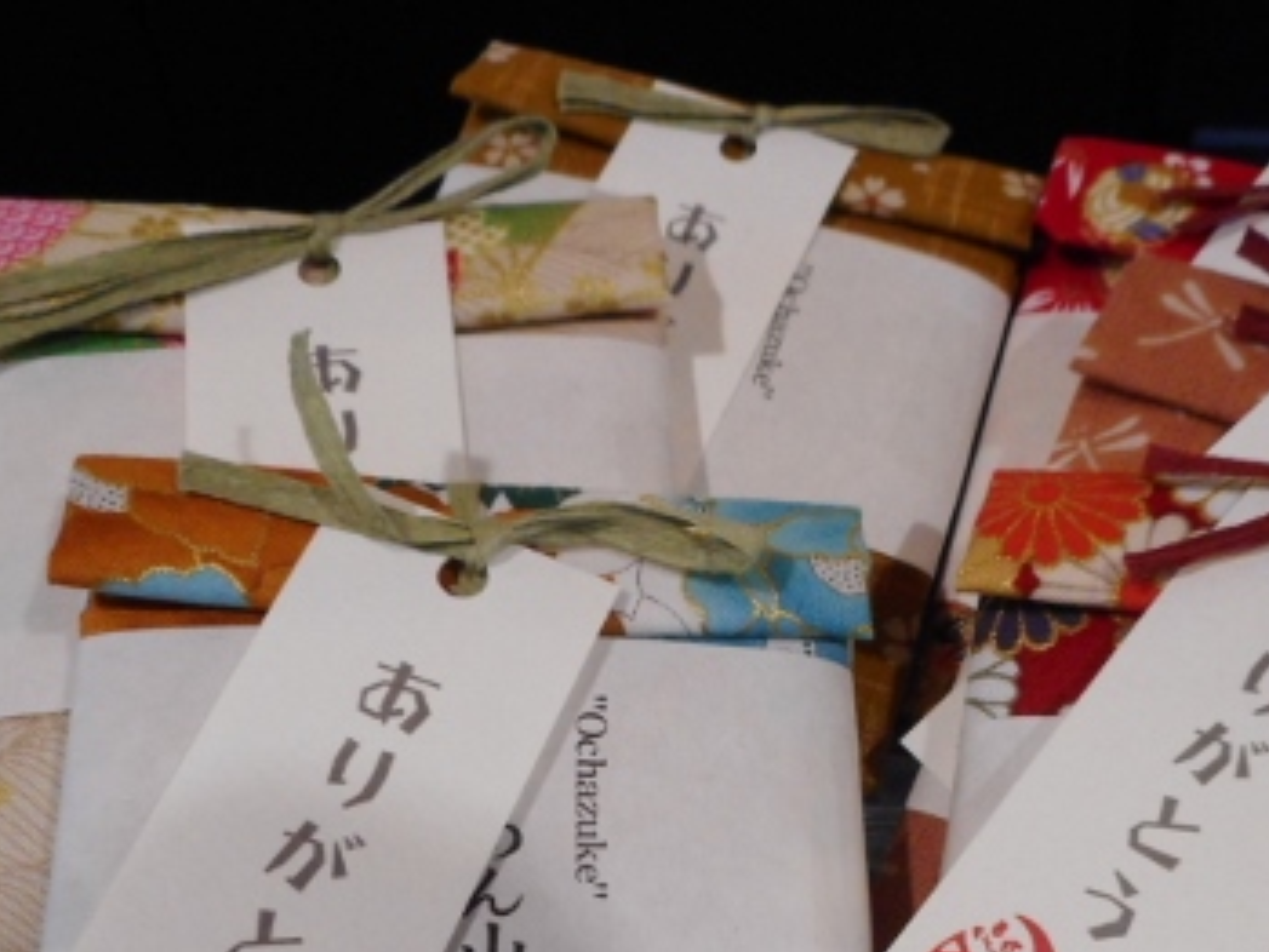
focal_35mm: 43
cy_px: 730
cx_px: 789
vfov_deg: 32.9
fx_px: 1577
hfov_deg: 43.5
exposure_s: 1/30
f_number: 3.7
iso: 360
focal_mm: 4.5
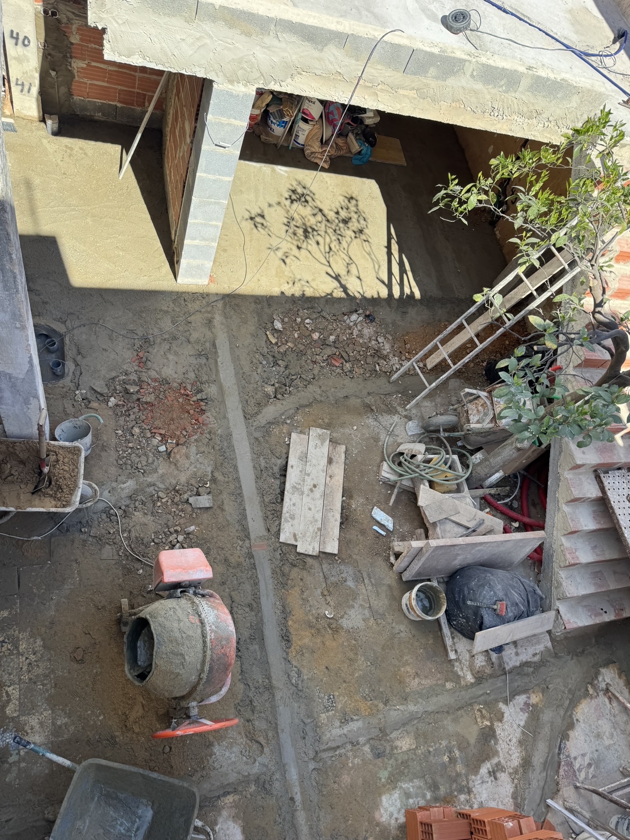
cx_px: 315
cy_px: 420
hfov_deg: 56.8
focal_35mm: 24
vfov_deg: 71.6
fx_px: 582
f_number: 1.78
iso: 80
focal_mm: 6.76
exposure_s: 1/1488
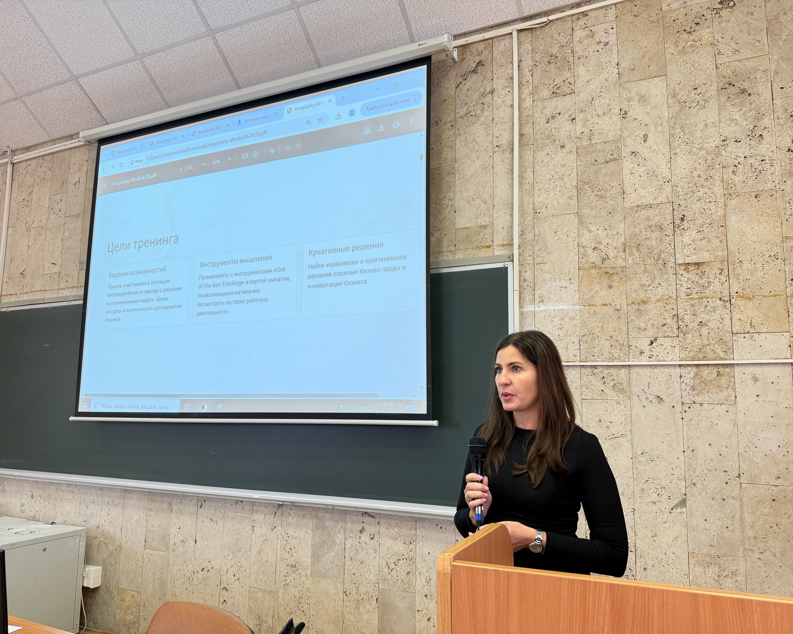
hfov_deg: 68.1
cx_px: 389
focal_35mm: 25
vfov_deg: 56.8
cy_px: 317
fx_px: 587
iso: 160
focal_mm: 6.76
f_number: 1.78
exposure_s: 1/50
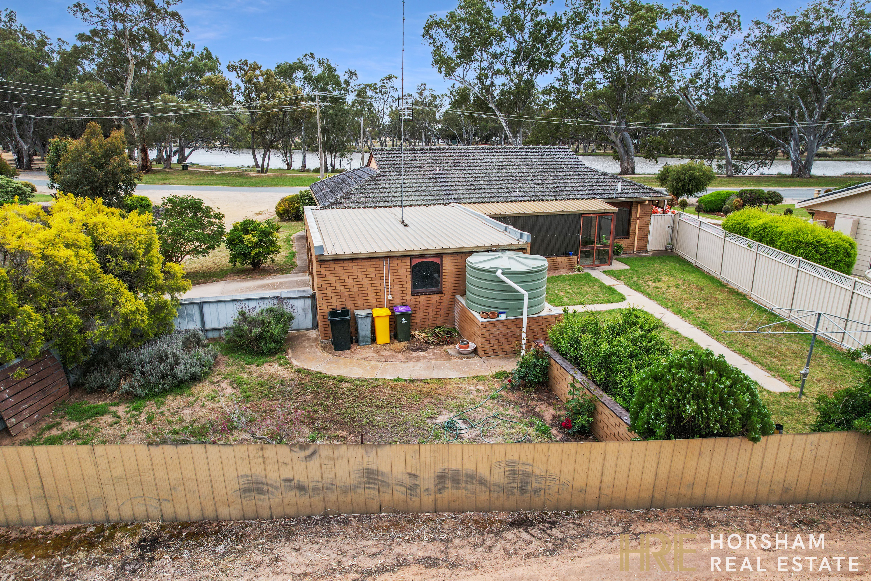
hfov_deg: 78.6
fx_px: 532
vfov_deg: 57.2
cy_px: 290
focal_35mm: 22
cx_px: 436
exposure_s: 1/1600
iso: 200
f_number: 2.8
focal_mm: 8.38
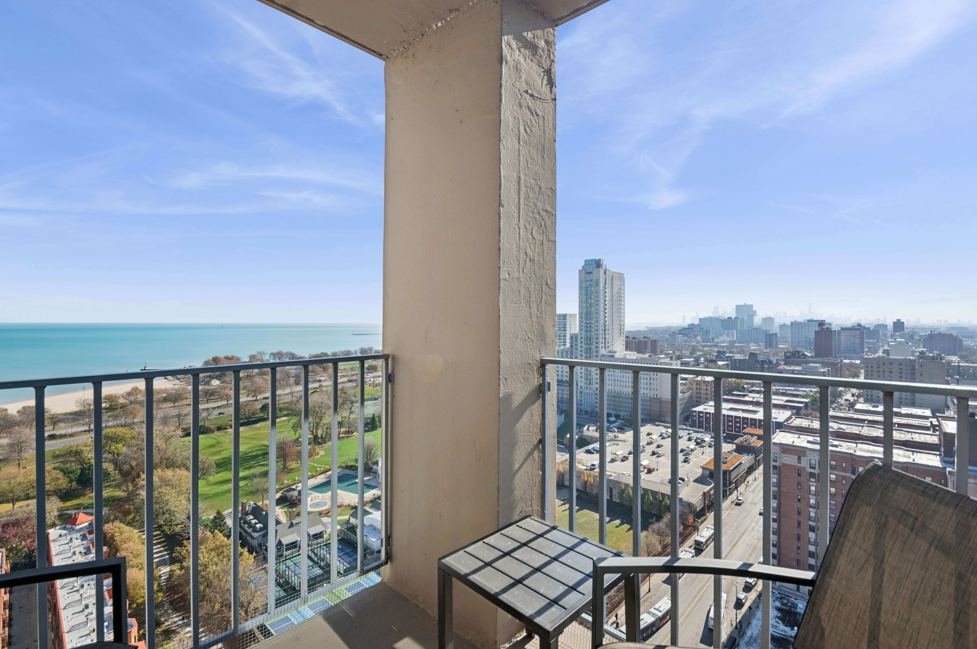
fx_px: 407
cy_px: 324
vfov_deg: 77.2
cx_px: 488
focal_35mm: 15
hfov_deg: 100.4
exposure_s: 1/320
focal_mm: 10
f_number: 10
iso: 200
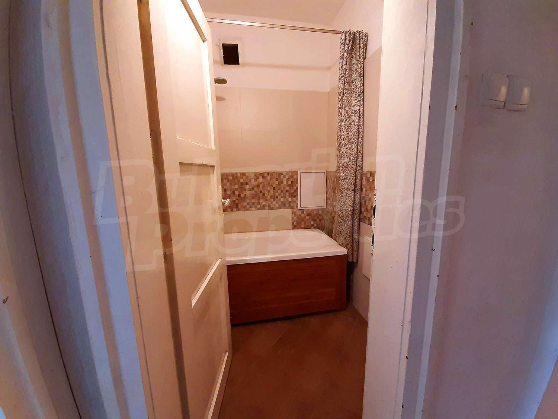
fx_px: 210
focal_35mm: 13
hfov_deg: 106.2
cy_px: 210
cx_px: 279
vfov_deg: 89.9
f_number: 2.2
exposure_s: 1/33
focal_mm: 1.42
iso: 200
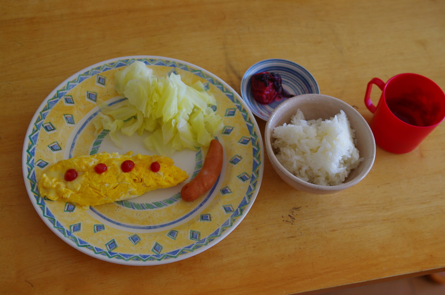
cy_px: 148
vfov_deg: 29.2
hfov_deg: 42.8
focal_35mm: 46
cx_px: 222
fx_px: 568
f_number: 3.5
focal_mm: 31
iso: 400
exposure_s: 1/100
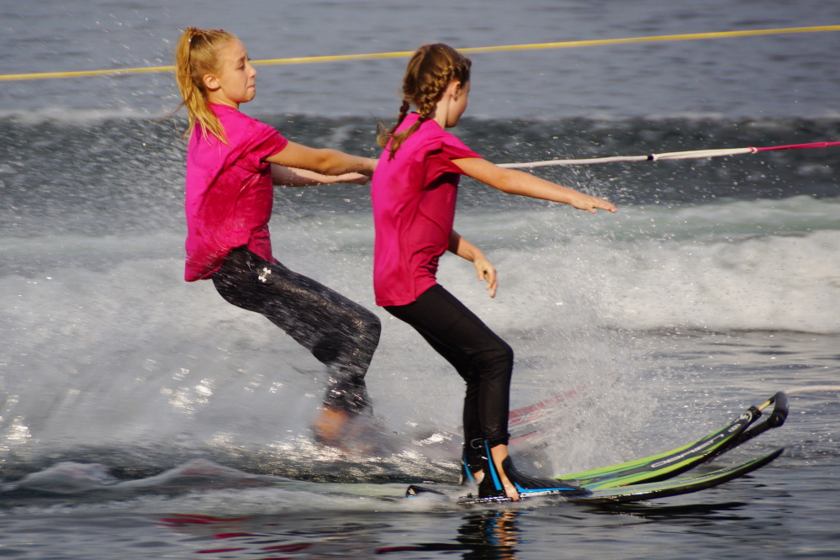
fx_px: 6300
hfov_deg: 7.6
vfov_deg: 5.1
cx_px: 420
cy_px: 280
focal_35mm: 270
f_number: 6.3
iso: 160
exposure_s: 1/320
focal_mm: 180
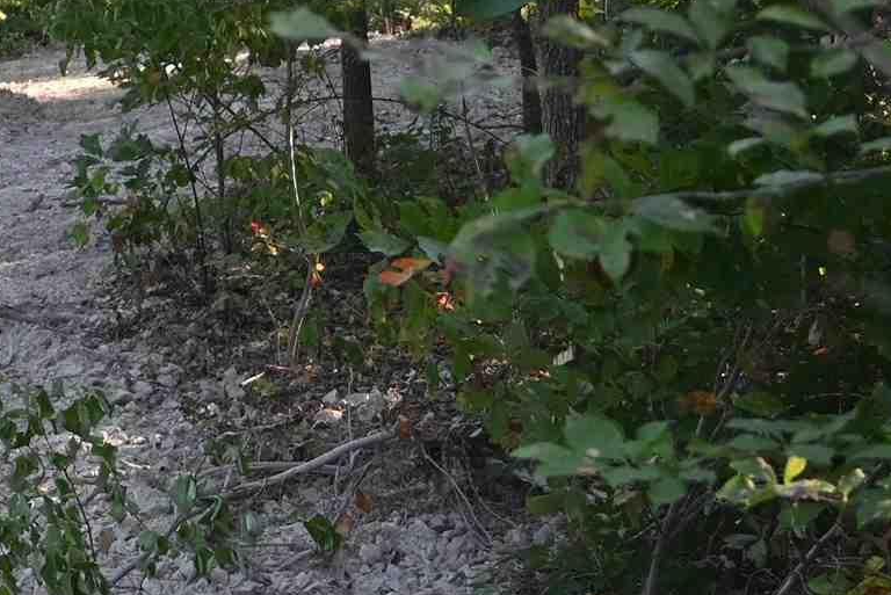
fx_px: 3071
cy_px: -396
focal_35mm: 124
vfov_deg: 10.5
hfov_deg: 14.3
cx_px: -769
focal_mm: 31
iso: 280
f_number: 4
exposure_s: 1/250
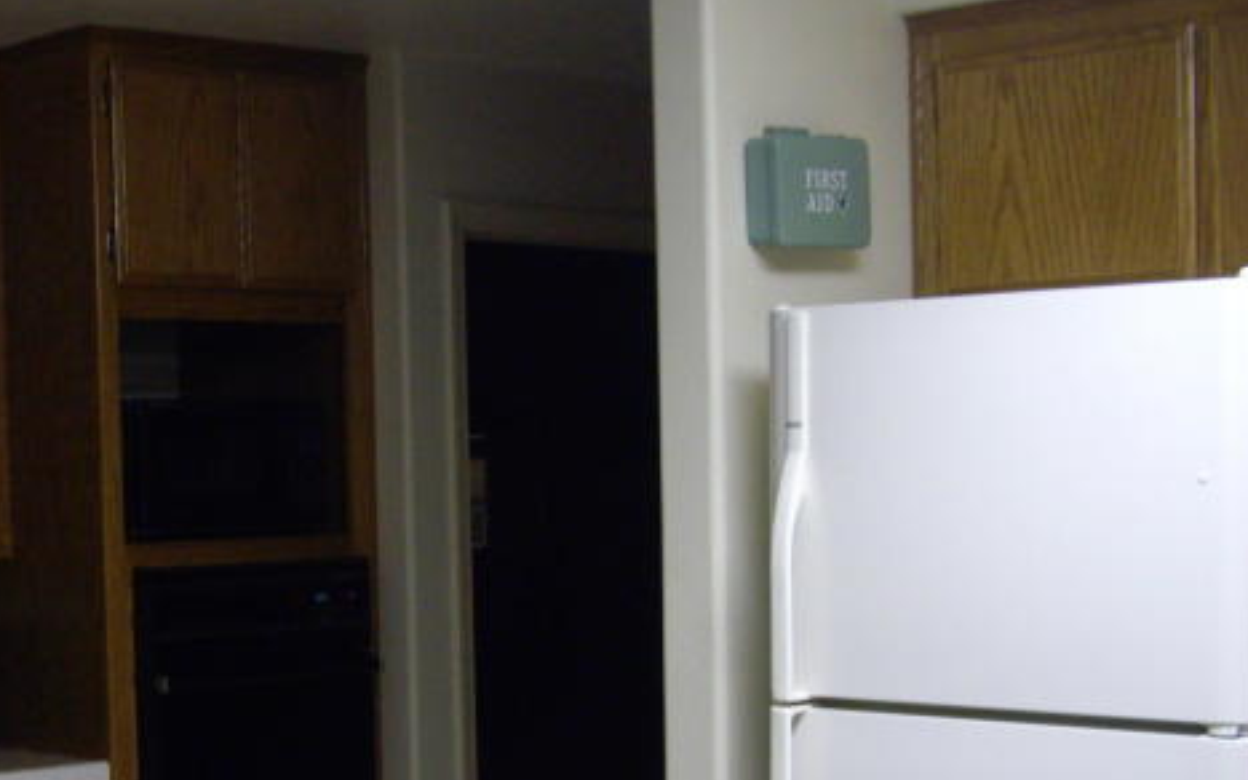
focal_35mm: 69
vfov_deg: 18.6
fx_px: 2347
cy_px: 662
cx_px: 321
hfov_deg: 29.3
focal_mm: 7.9
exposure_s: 1/50
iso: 400
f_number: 2.8
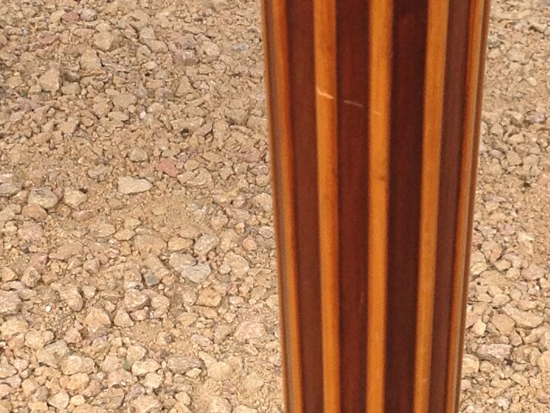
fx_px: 2034
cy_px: 203
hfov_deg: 15.4
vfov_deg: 11.6
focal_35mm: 128
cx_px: 315
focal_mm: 4.28
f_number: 2.4
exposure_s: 1/737
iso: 50
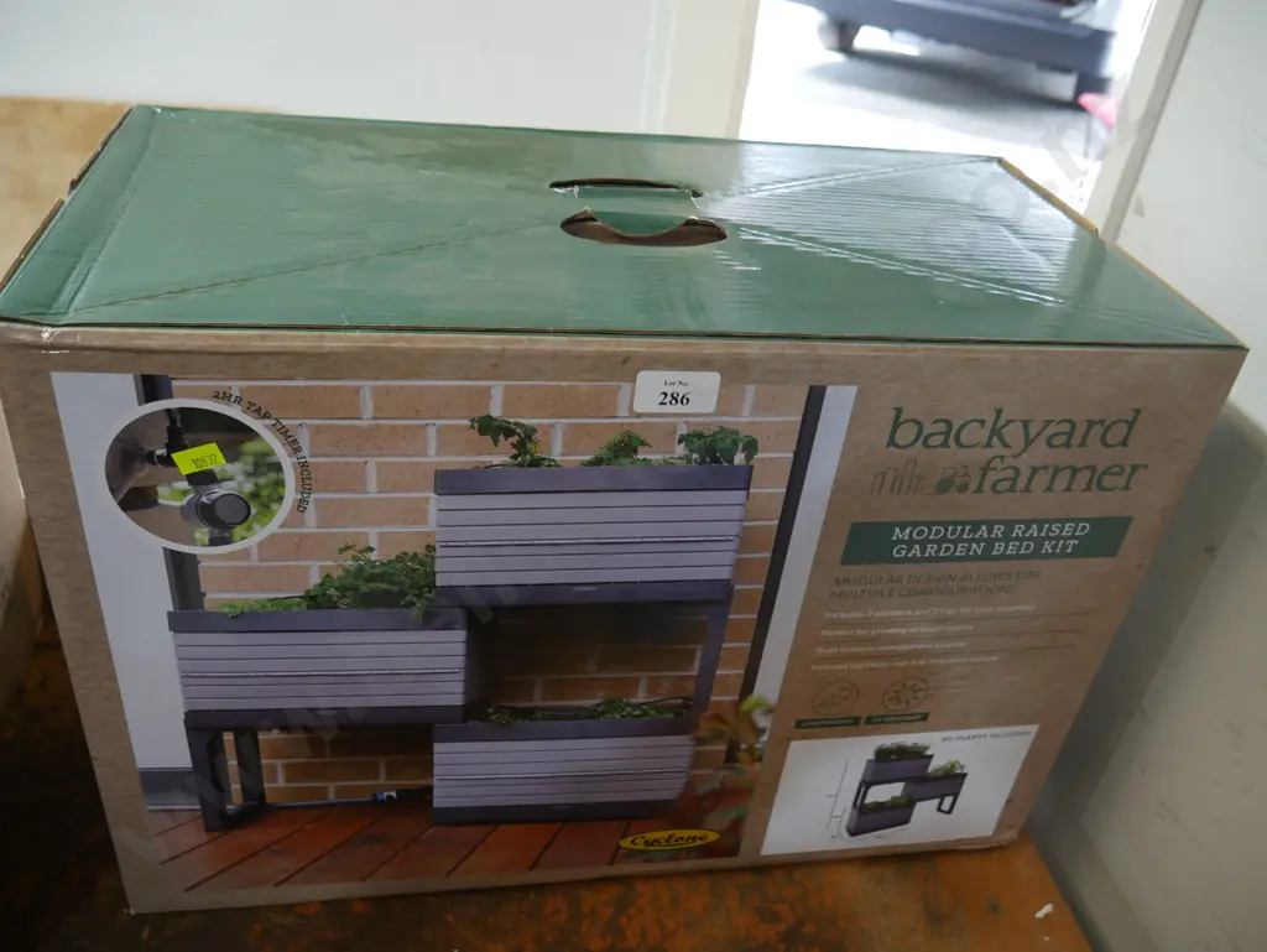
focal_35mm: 28
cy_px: 476
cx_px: 634
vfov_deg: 49.8
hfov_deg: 63.4
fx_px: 1025
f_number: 3.5
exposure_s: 1/60
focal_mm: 14
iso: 800
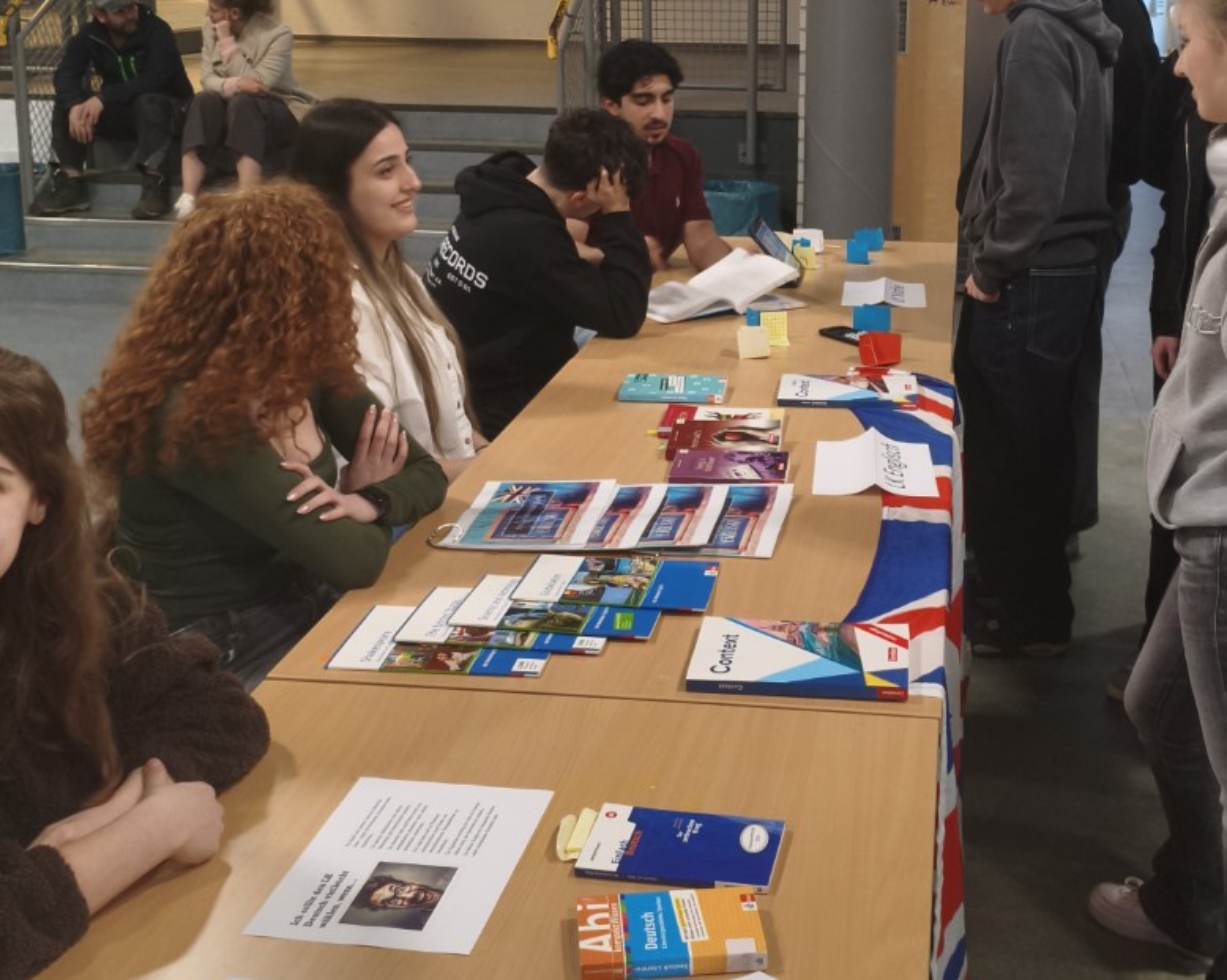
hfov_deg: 39.3
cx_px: 757
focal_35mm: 47
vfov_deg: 31.7
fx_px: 1706
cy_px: 295
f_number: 1.5
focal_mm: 4.94
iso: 640
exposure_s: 1/59.9
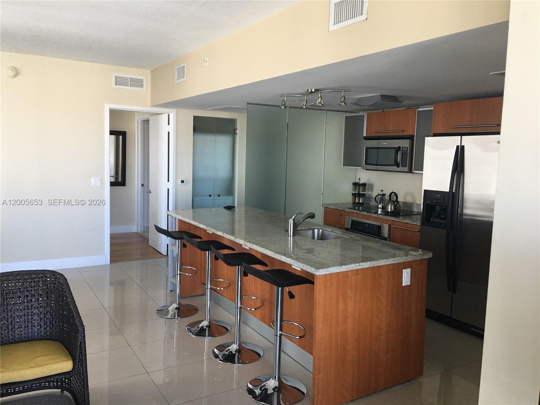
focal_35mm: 29
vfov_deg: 48.2
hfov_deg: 61.7
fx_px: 452
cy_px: 202
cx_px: 270
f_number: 2.2
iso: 40
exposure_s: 1/30
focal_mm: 4.15
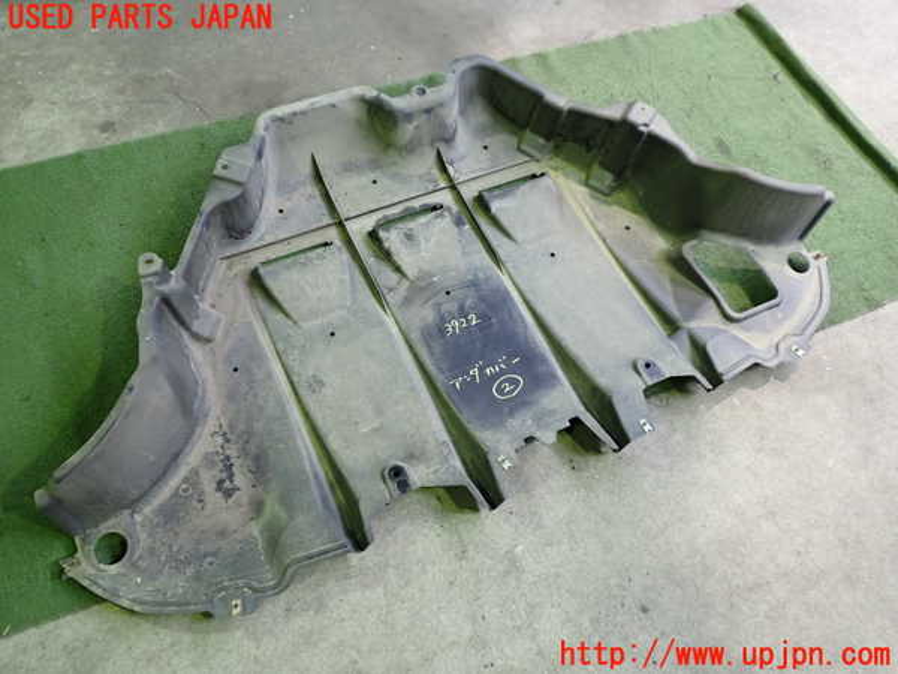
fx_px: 778
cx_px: 449
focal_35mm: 30
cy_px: 337
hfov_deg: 60.0
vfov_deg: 46.8
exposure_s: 1/30
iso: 320
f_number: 2.3
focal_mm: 5.4
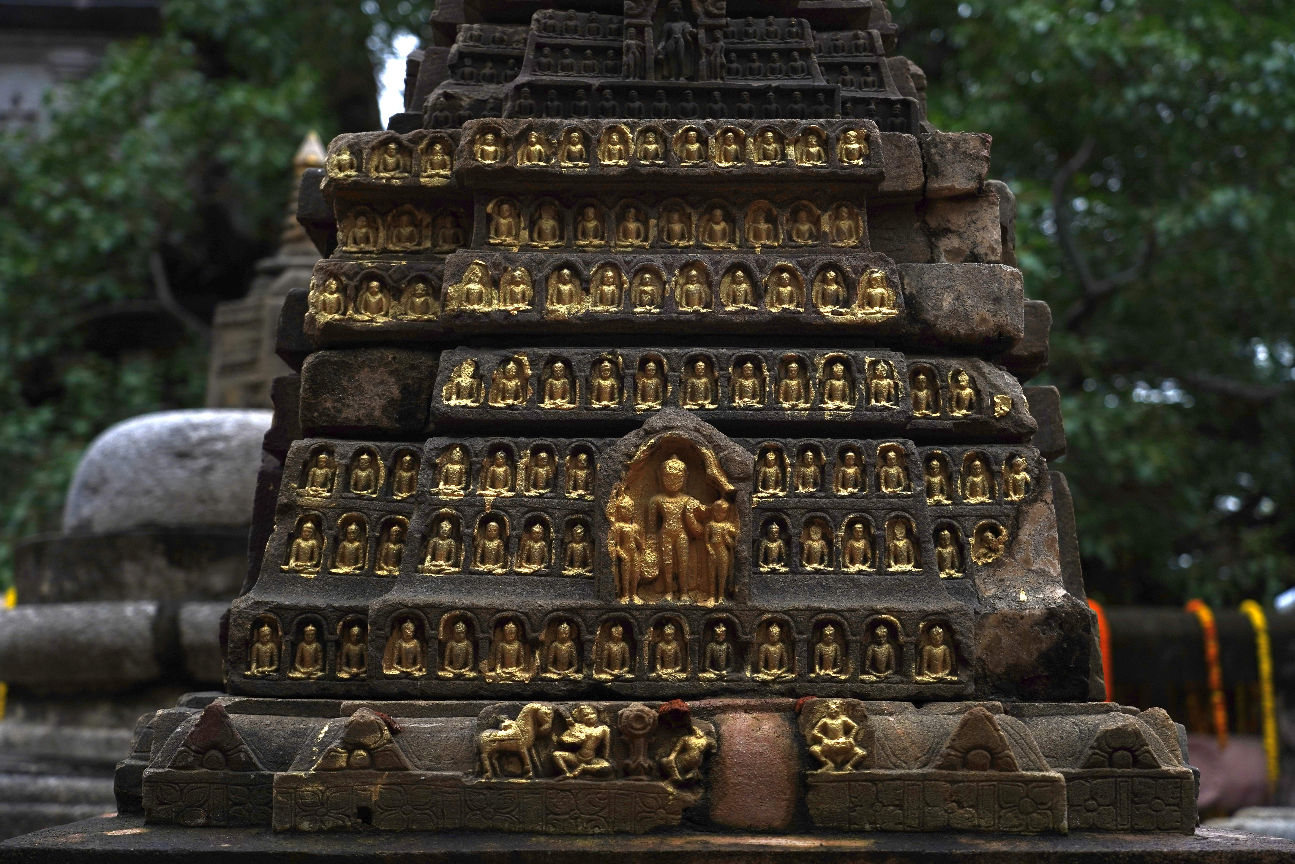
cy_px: 432
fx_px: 1906
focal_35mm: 53
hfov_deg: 37.5
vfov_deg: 25.5
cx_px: 648
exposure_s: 1/320
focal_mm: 53
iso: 640
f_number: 4
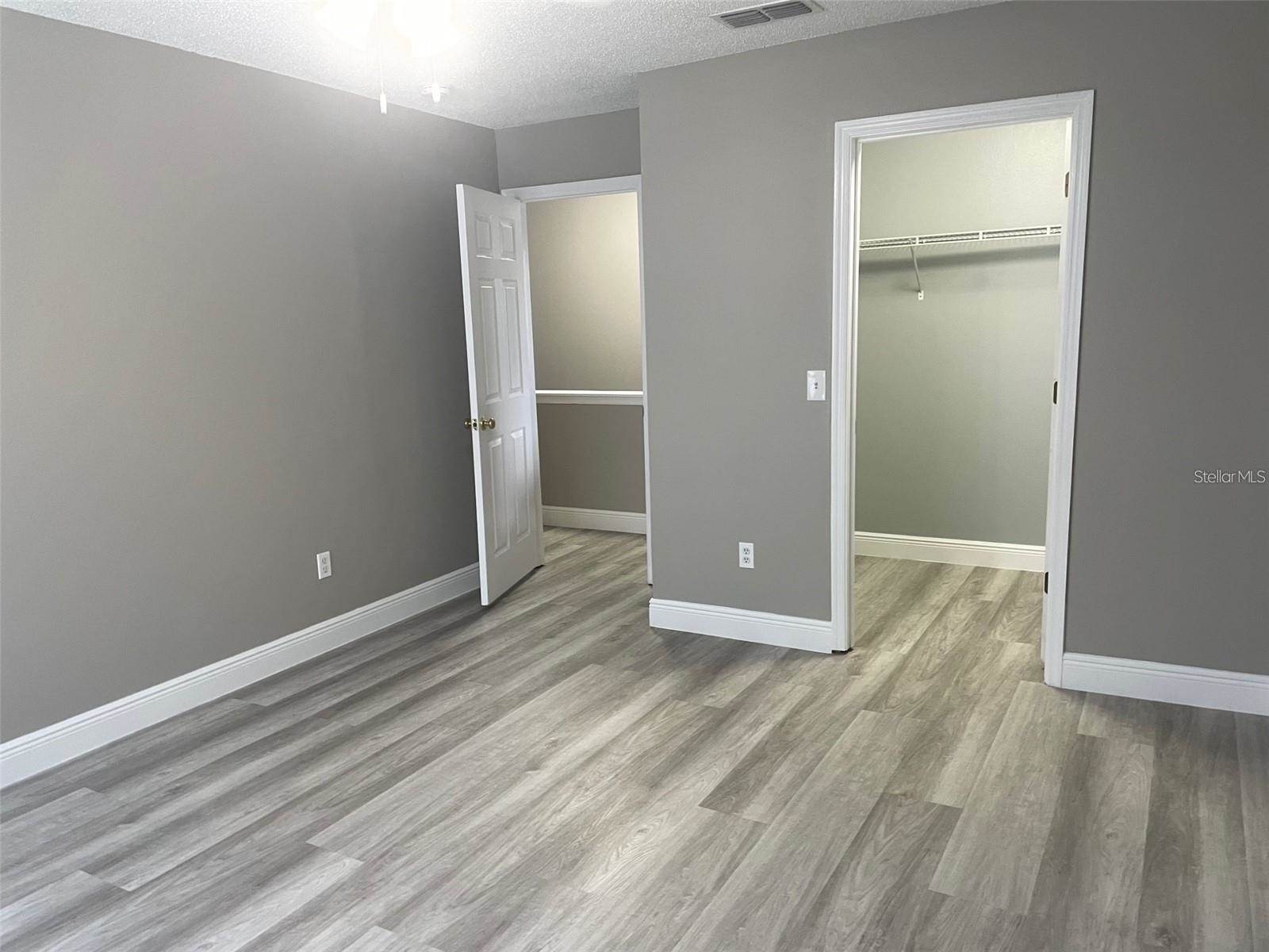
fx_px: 953
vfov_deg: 53.1
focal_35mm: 26
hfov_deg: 67.3
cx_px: 634
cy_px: 476
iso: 100
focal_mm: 4.2
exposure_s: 1/60
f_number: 1.6
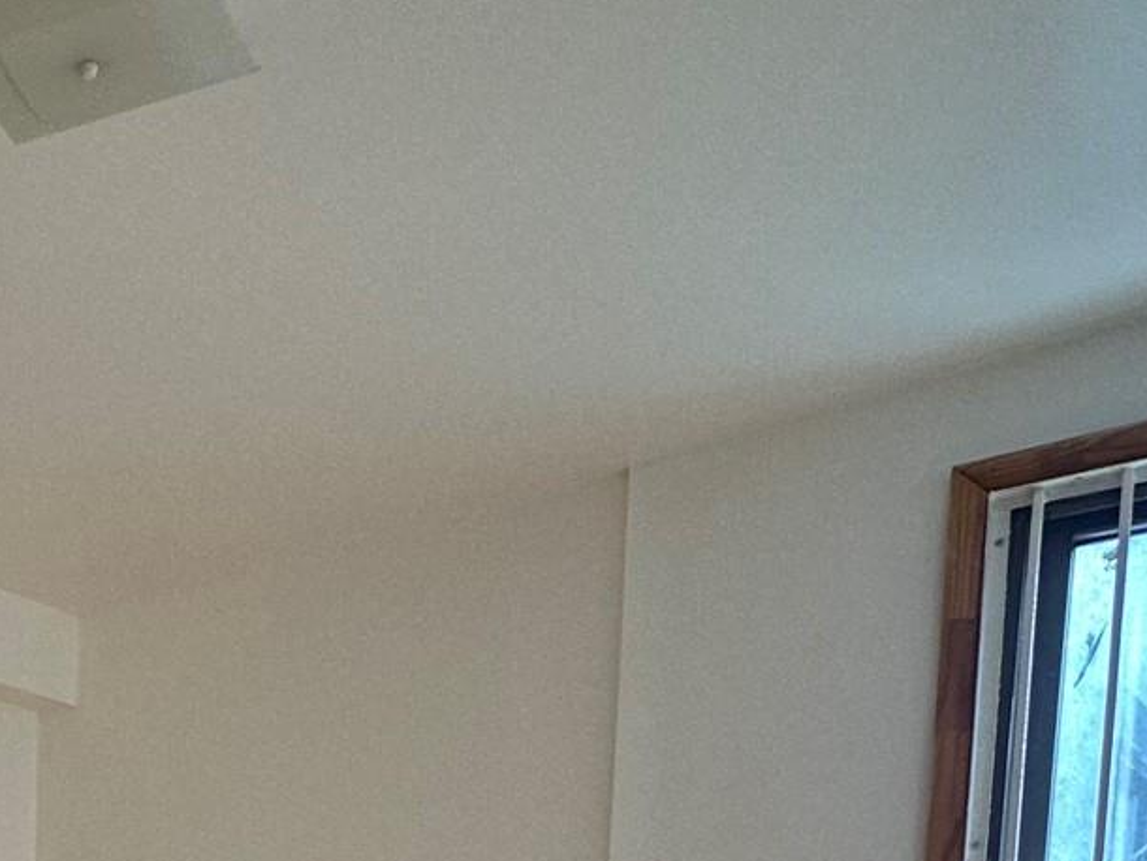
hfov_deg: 35.4
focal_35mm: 47
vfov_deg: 25.1
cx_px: -70
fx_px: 1558
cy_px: 1220
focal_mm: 2.22
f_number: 2.2
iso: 100
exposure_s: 1/120
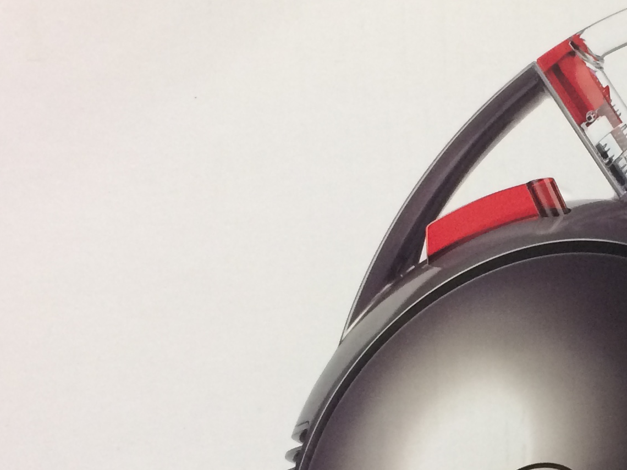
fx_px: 1503
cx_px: 592
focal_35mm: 83
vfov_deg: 17.7
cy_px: 338
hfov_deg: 22.8
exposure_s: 1/33
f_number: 2.2
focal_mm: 4.15
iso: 80
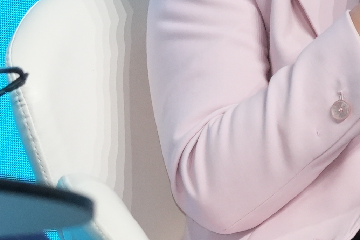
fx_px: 9948
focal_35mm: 995
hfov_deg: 2.1
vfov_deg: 1.4
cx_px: 505
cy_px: -201
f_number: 5.6
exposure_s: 1/200
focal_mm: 148
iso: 2500
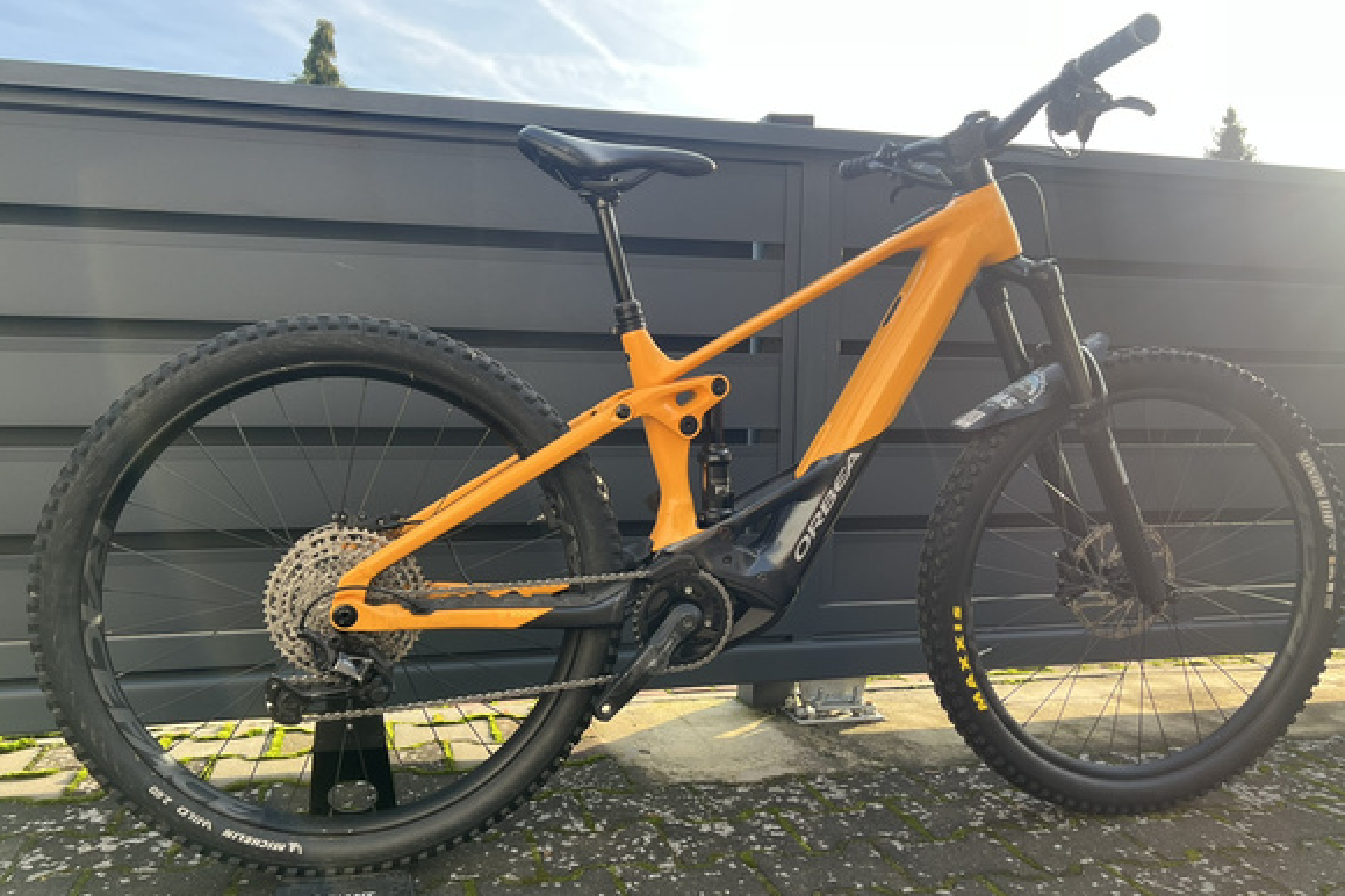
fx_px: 1046
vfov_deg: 46.3
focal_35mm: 28
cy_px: 497
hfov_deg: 65.5
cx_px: 664
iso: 50
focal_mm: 5.7
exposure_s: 1/533
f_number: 1.5
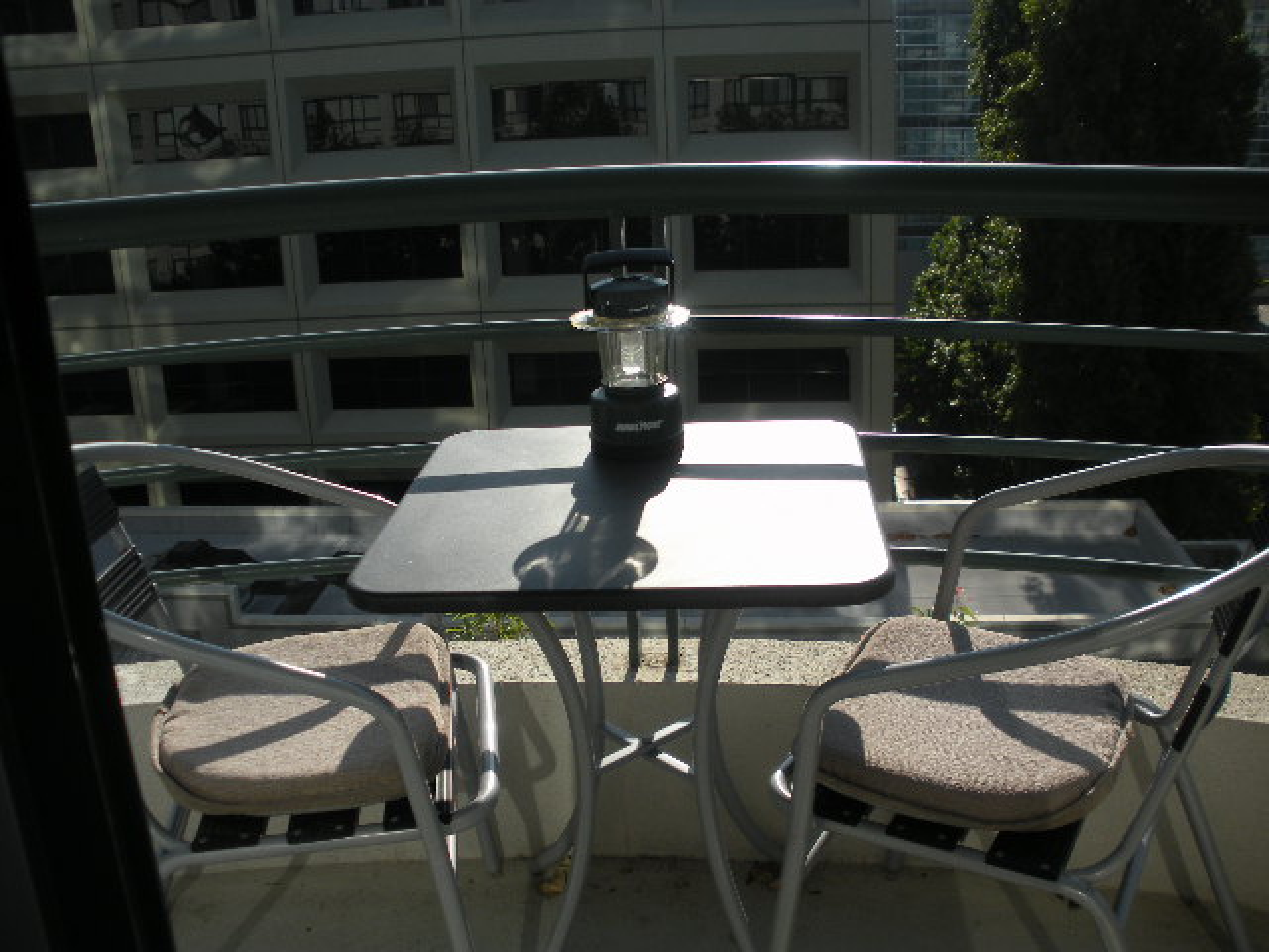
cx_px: 634
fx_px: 1283
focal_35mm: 35
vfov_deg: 40.7
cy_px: 476
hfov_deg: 52.6
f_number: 3.5
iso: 64
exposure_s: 1/860
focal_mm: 6.3
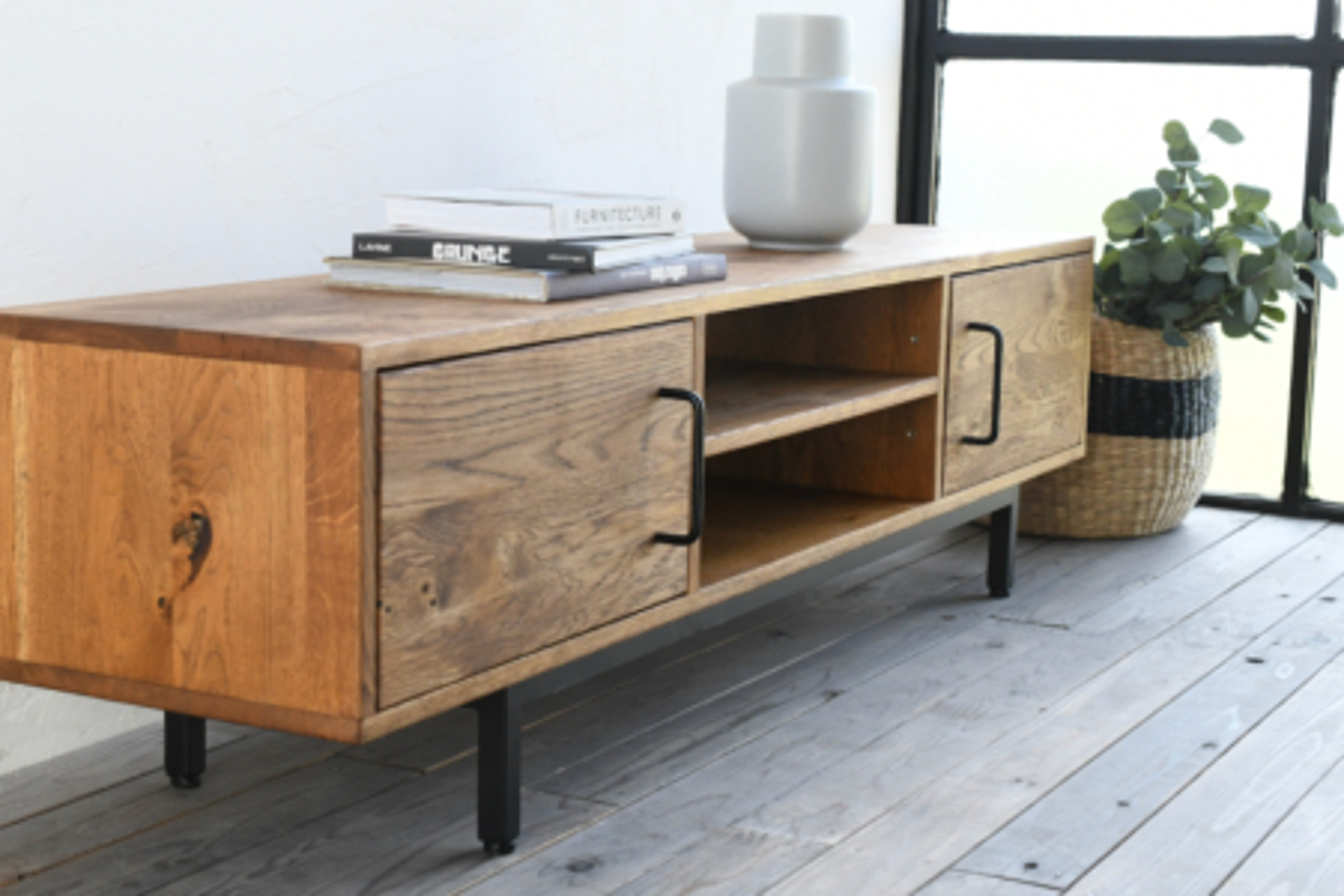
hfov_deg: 33.4
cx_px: 672
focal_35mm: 60
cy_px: 448
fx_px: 2240
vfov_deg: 22.6
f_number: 8
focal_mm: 40
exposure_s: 1/250
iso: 1600
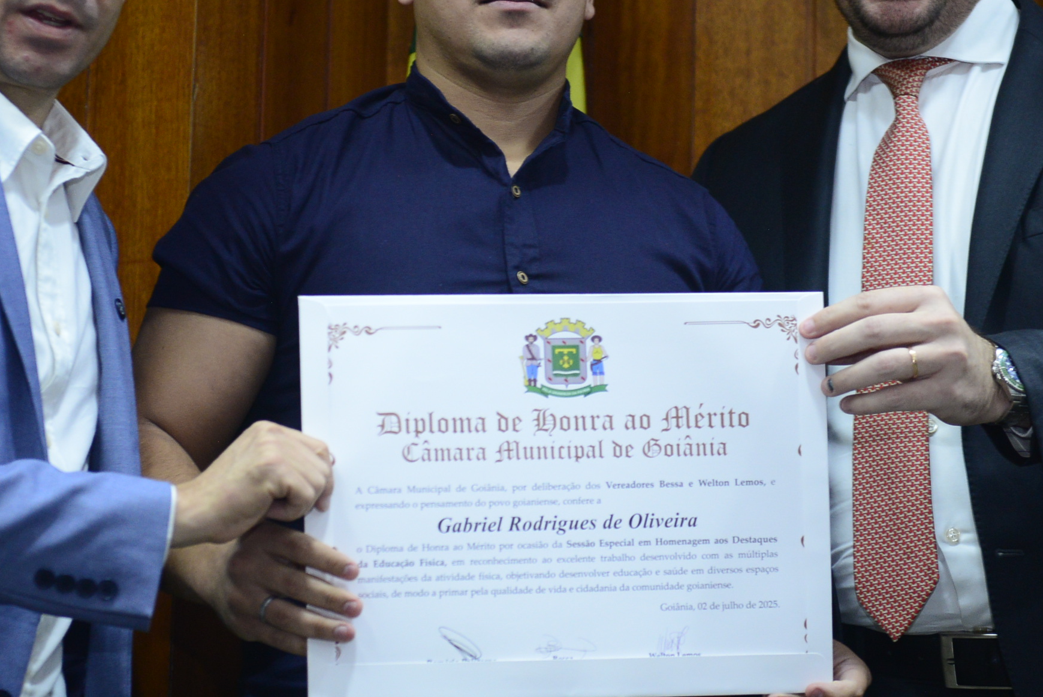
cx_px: 469
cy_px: 216
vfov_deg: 11.3
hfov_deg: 16.9
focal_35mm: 121
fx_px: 3507
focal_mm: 70
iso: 2000
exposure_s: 1/125
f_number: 4.5
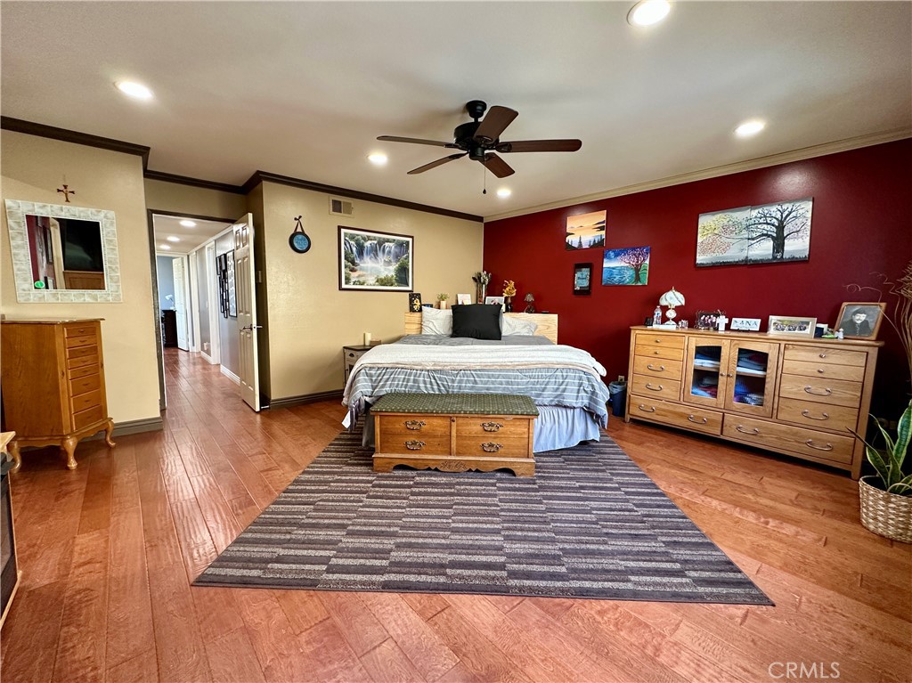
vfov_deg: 85.6
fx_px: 369
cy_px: 342
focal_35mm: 14
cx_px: 456
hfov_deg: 102.1
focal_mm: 2.22
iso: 200
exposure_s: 1/60
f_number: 2.2
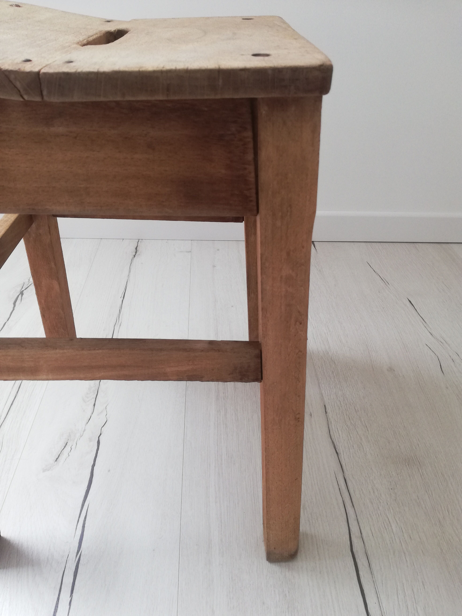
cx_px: 231
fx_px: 463
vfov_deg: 67.3
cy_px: 308
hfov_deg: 53.1
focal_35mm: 26
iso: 160
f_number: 2.2
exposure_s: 1/33.3
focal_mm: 3.81
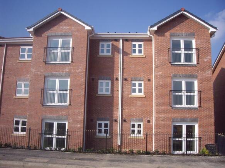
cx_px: 112
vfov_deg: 37.7
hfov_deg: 49.0
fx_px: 247
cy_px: 84
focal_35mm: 38
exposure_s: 1/500
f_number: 4.3
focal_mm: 6.2
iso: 64
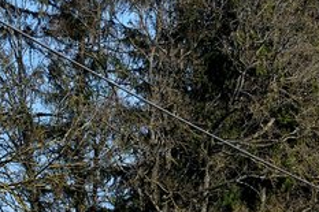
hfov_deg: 4.8
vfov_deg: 3.2
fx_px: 3737
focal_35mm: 422
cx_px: 630
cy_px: 380
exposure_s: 1/1600
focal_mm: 82
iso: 320
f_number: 6.3
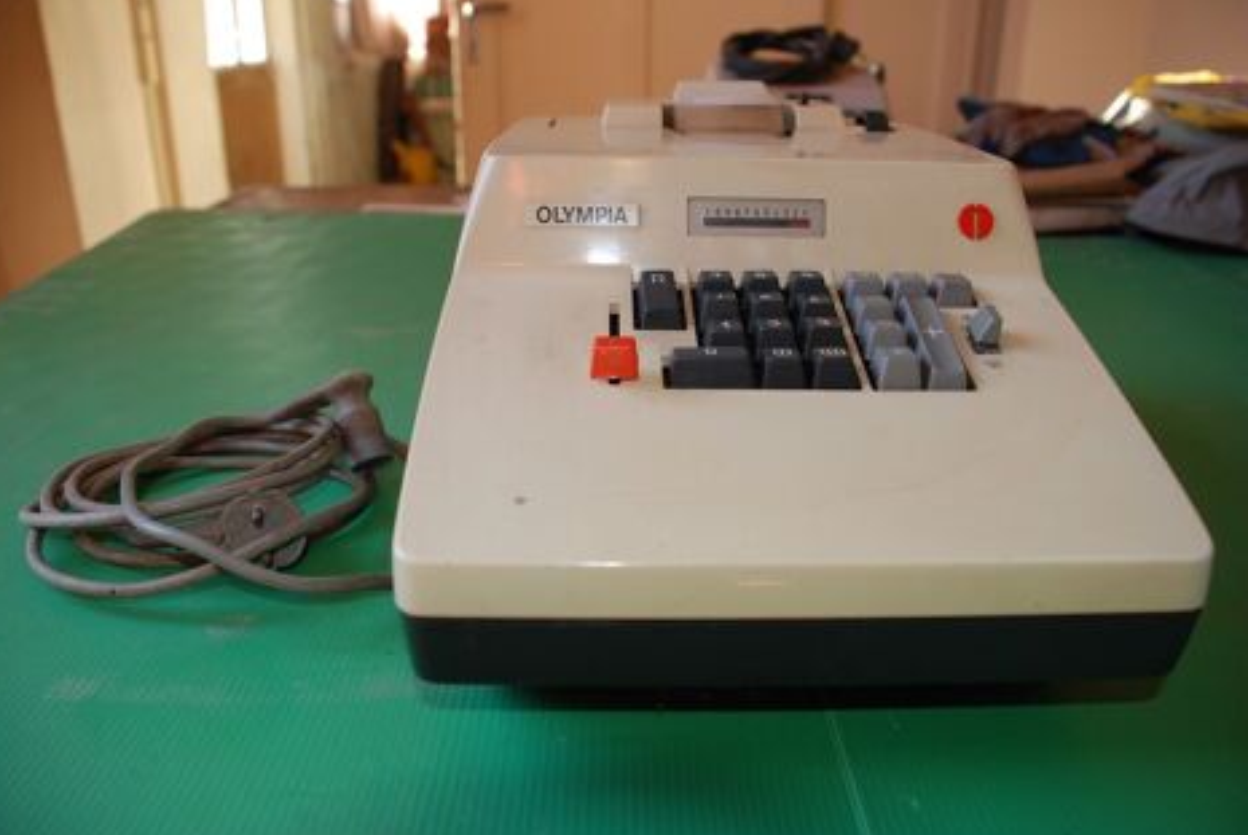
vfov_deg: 42.4
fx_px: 1076
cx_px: 609
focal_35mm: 31
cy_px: 420
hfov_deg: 60.2
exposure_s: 1/60
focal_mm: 20
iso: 250
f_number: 3.8
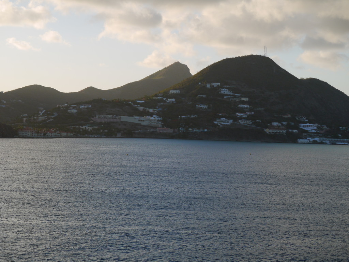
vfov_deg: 16.4
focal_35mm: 90
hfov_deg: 21.8
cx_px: 174
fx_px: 907
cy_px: 131
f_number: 6.3
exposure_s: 1/500
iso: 160
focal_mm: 45
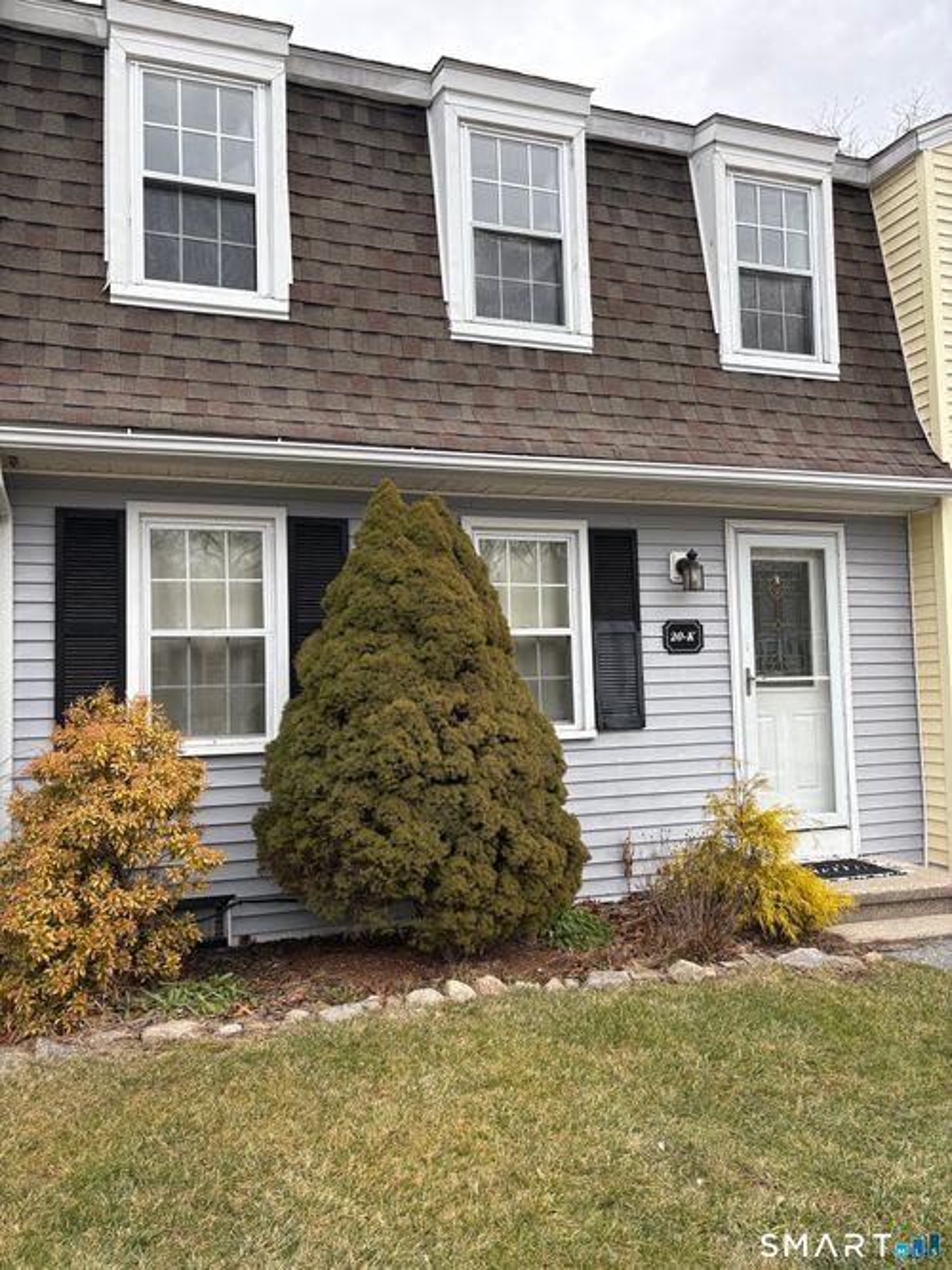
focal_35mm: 26
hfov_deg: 53.0
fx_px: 954
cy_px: 635
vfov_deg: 67.3
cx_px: 476
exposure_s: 1/973
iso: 64
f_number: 1.6
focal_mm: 5.96
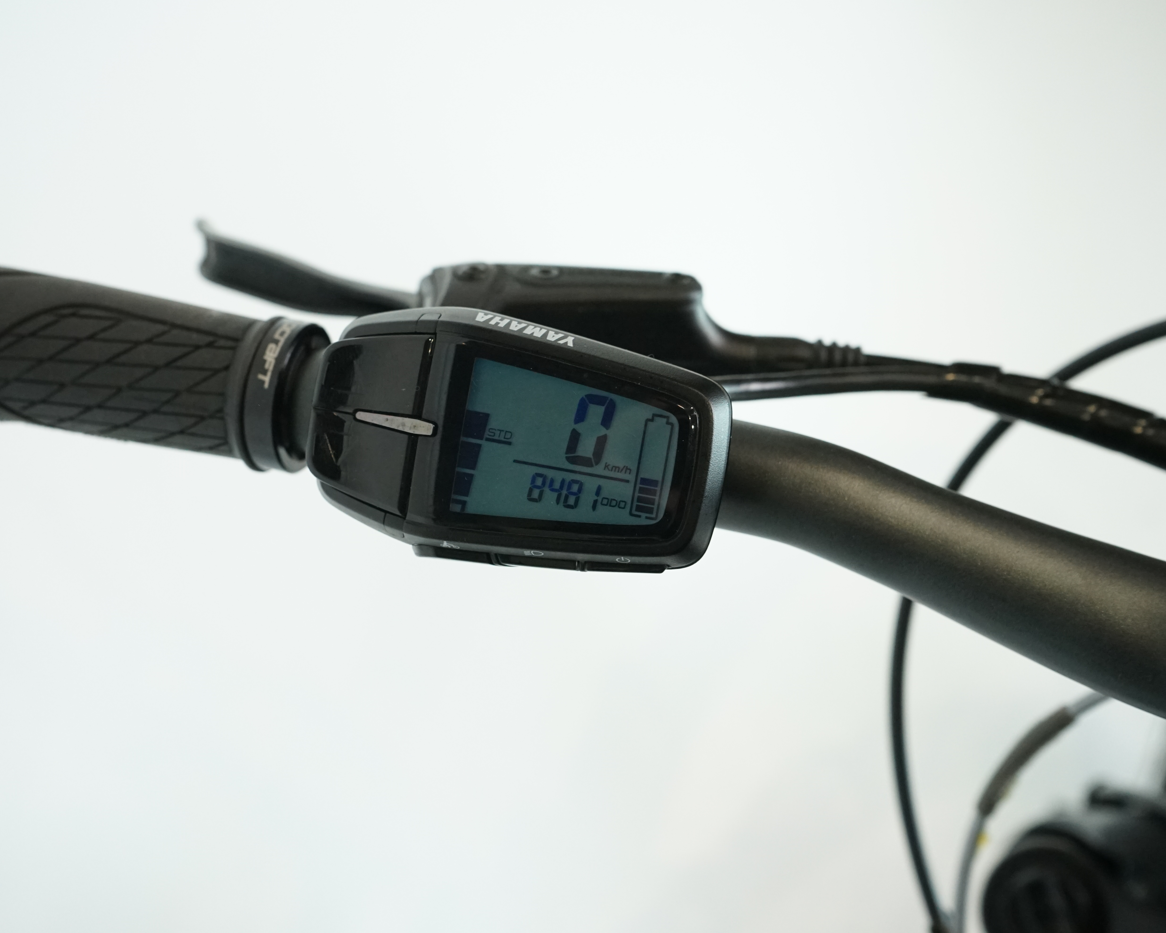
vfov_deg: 30.8
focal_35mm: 49
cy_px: 461
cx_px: 545
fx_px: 1691
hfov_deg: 38.0
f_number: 6.3
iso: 2500
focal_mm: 43
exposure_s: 1/200
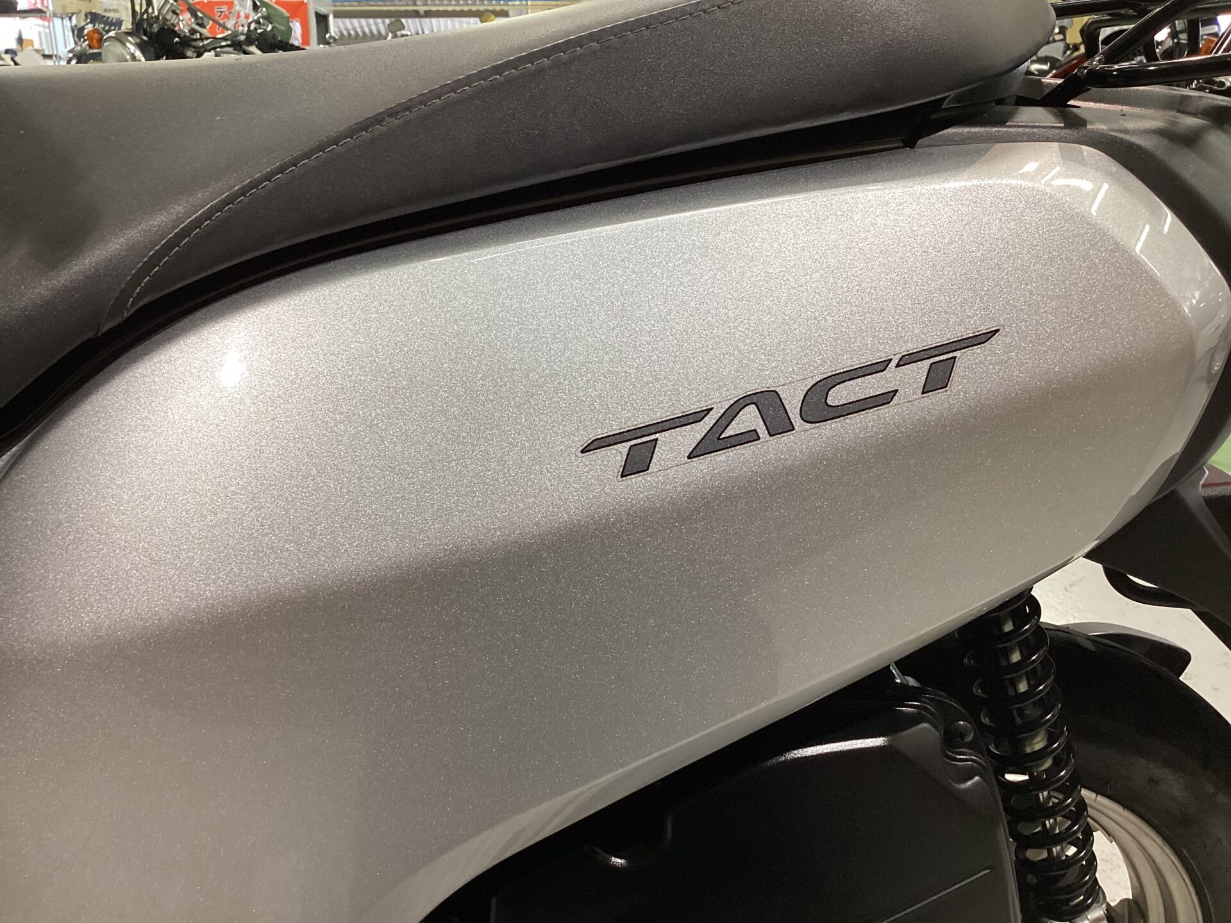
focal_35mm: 31
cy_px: 462
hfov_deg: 58.4
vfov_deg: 45.4
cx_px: 616
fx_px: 1102
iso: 100
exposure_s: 1/50
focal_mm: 3.3
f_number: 2.4
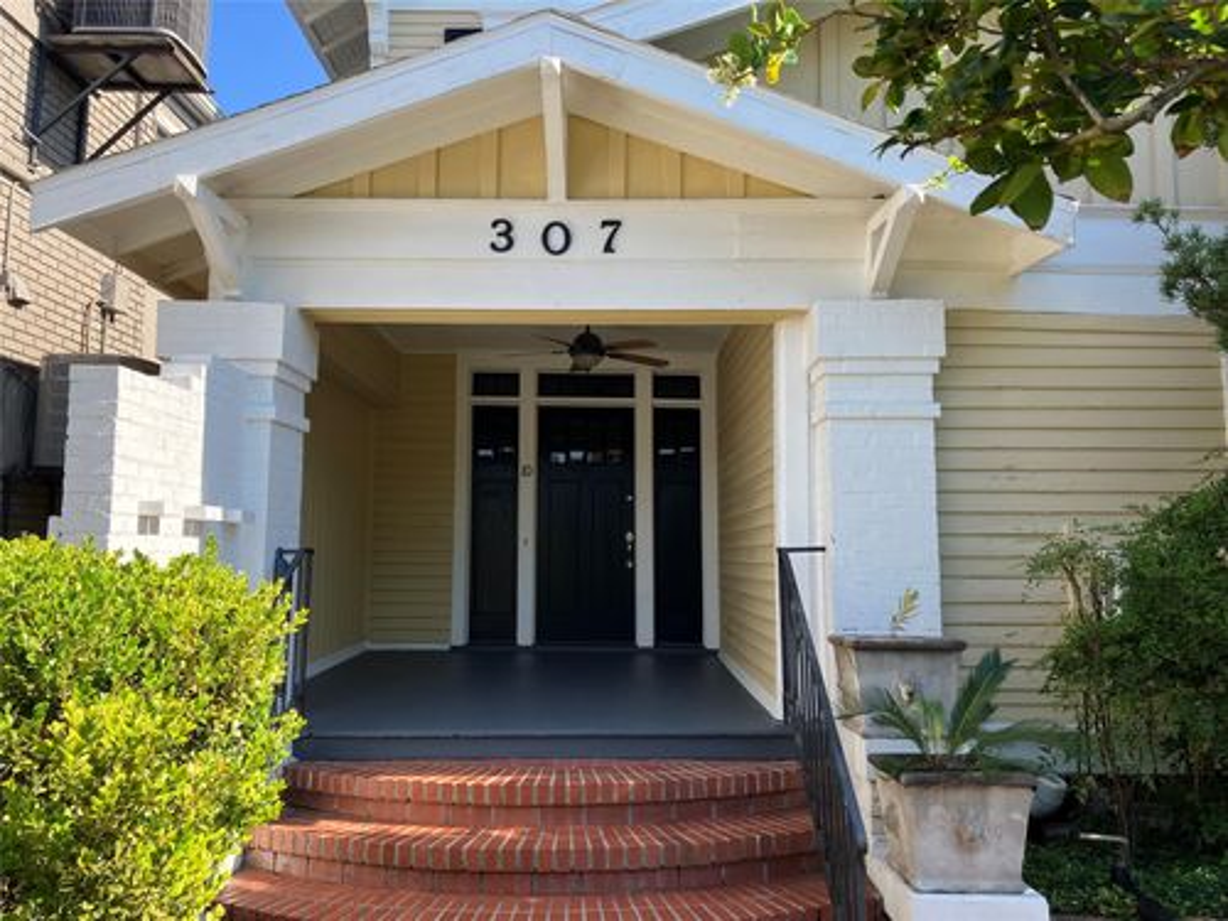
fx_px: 993
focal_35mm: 28
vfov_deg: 49.7
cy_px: 460
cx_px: 614
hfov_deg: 63.4
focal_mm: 3.99
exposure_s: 1/694
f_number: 1.8
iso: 32
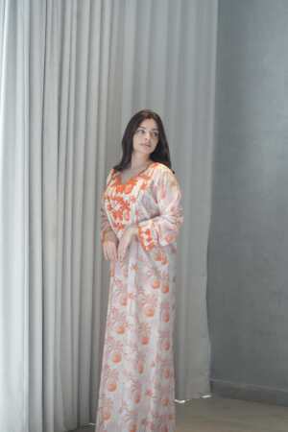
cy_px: 216
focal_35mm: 70
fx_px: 840
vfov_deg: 28.8
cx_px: 144
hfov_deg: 19.5
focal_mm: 70
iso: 2500
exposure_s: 1/320
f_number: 4
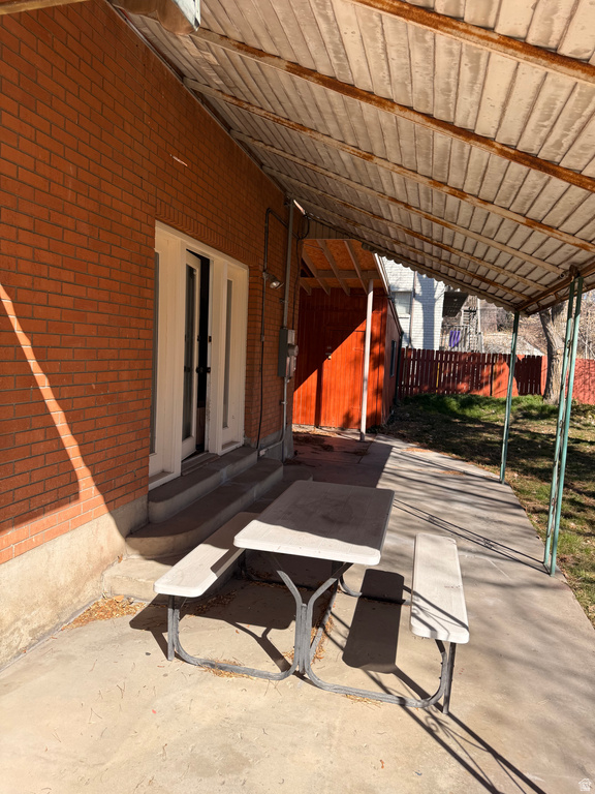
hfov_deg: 56.8
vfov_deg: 71.6
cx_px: 298
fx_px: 550
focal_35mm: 24
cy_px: 397
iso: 80
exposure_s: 1/2703
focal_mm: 6.76
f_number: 1.78
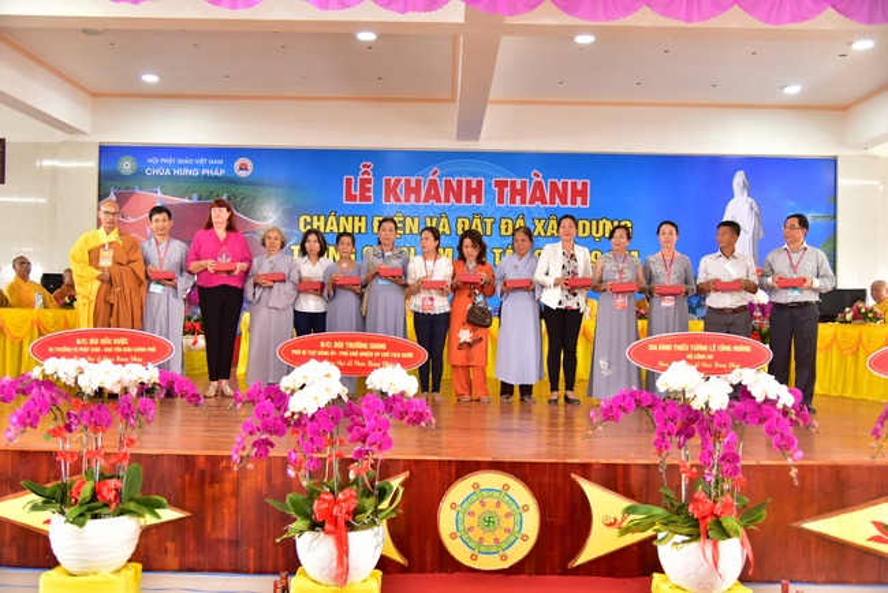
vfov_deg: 37.9
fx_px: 864
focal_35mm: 35
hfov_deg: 54.4
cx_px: 444
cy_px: 296
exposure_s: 1/30
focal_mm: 35
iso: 640
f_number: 4
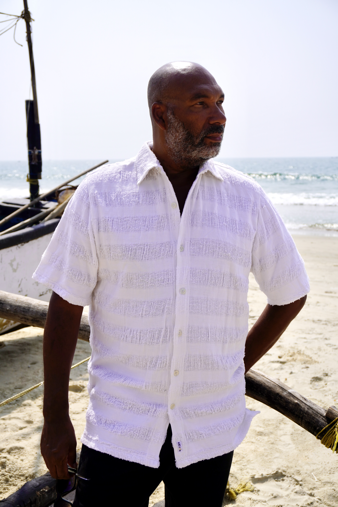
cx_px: 169
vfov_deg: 43.6
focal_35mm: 45
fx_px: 634
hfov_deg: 29.9
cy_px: 254
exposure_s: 1/1250
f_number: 5.6
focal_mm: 30
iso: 100
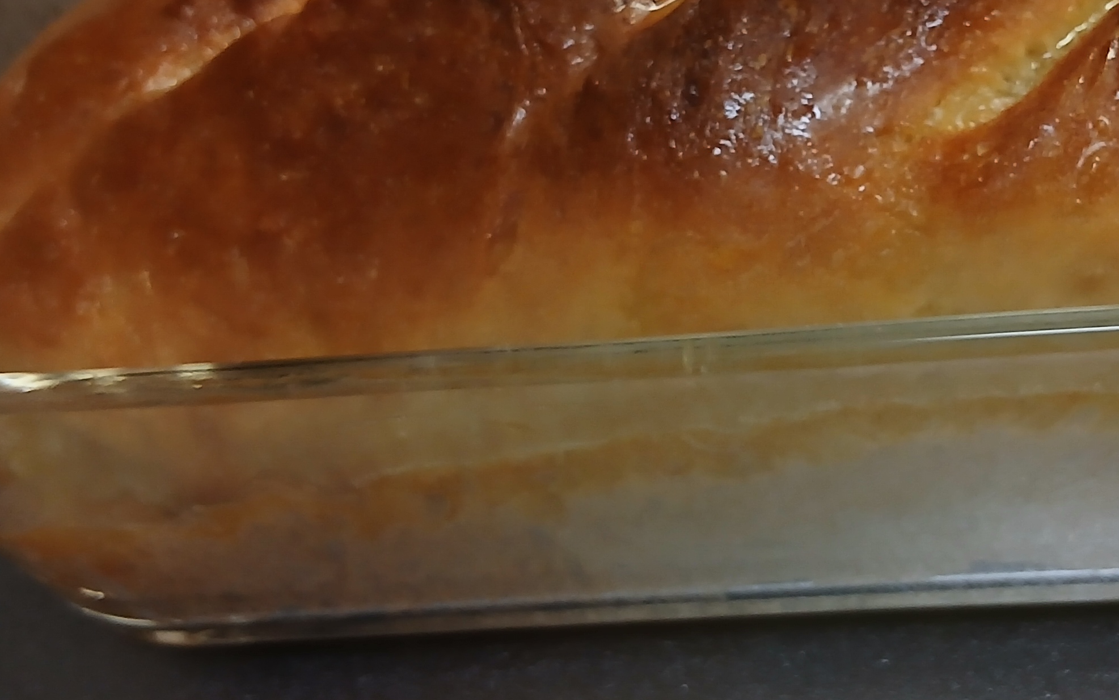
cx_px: 799
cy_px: 259
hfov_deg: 35.1
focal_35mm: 57
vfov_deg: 22.7
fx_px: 1738
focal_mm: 3.86
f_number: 1.8
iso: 250
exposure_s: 1/50
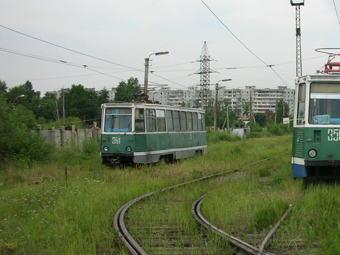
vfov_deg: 19.6
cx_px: 361
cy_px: 120
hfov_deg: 24.5
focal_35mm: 75
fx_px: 737
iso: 50
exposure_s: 1/64.3
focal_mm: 5.8
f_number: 8.5
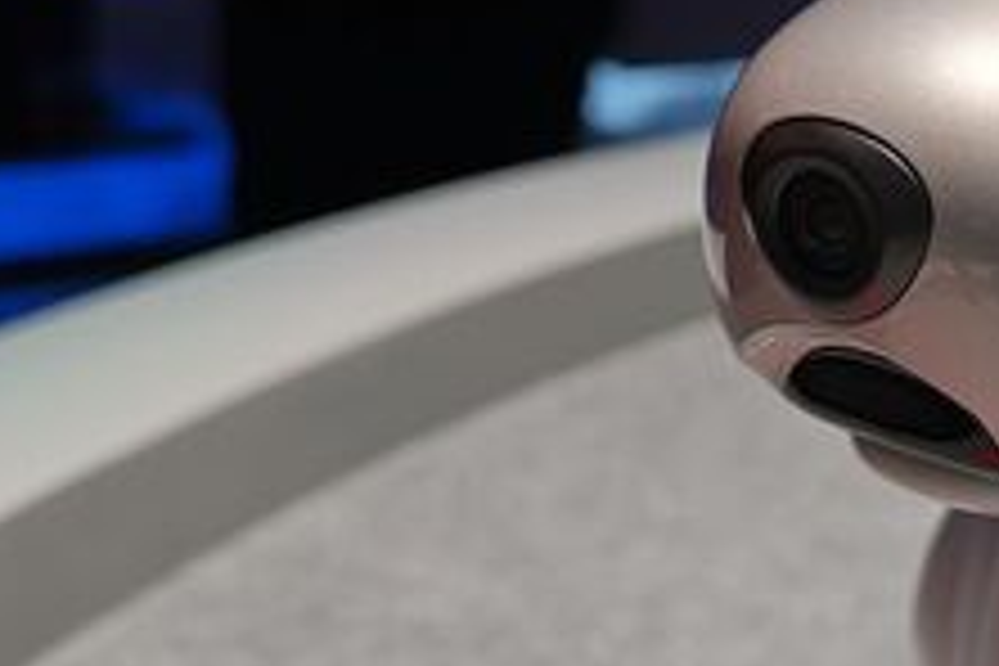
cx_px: 1030
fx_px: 1915
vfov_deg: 19.7
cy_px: 220
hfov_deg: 27.3
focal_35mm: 69
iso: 64
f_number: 1.8
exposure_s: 1/120
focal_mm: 3.95
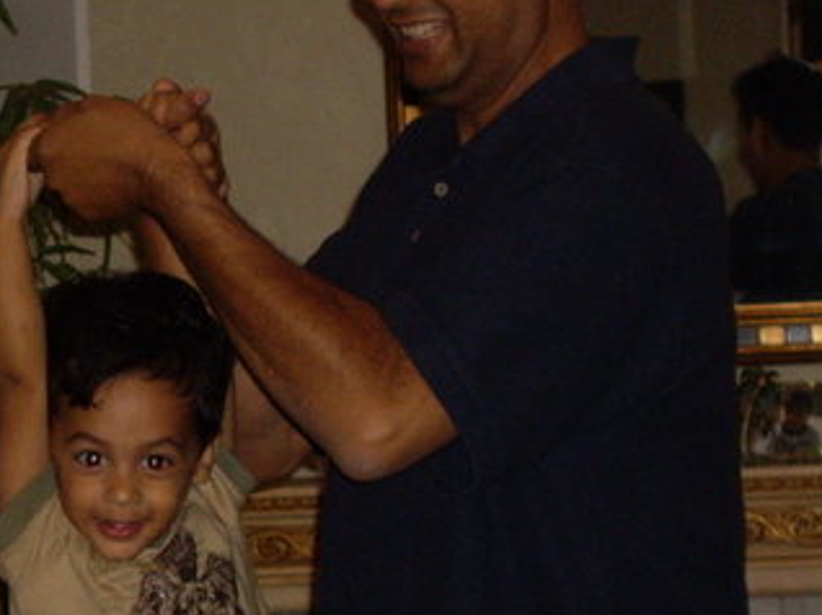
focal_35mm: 159
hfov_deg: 12.4
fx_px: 3773
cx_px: 217
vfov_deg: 9.3
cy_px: 349
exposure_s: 1/80
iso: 200
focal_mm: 12.8
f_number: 4.1
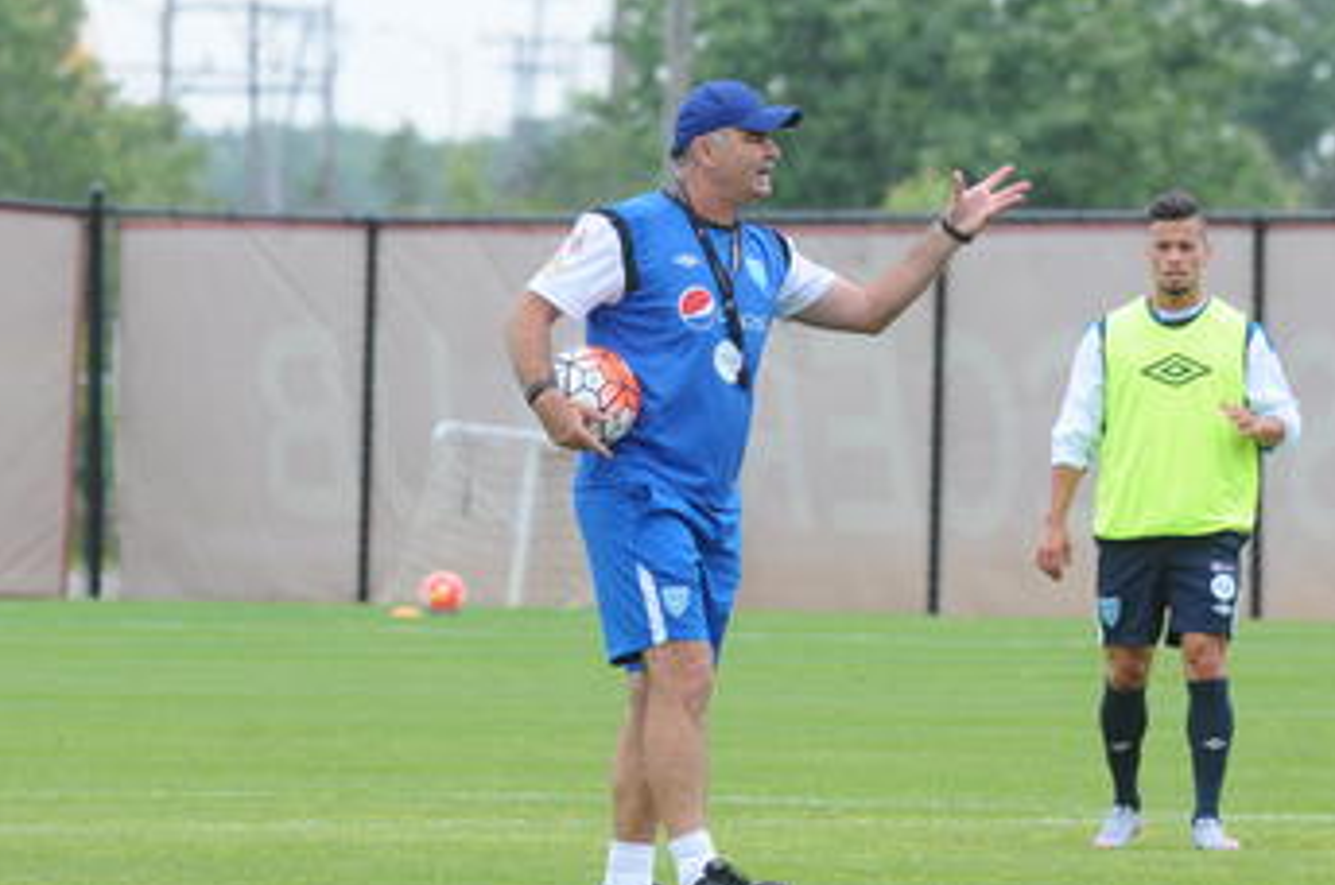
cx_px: 594
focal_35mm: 655
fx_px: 24244
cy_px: 625
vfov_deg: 2.1
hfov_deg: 3.2
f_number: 9
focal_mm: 300
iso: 400
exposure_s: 1/320
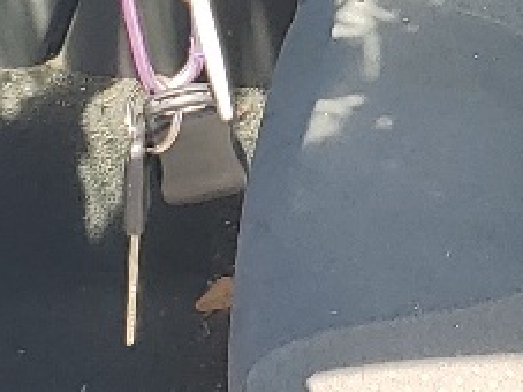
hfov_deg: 10.8
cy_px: -189
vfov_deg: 8.0
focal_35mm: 183
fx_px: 2763
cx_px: 458
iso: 50
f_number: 1.5
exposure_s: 1/769
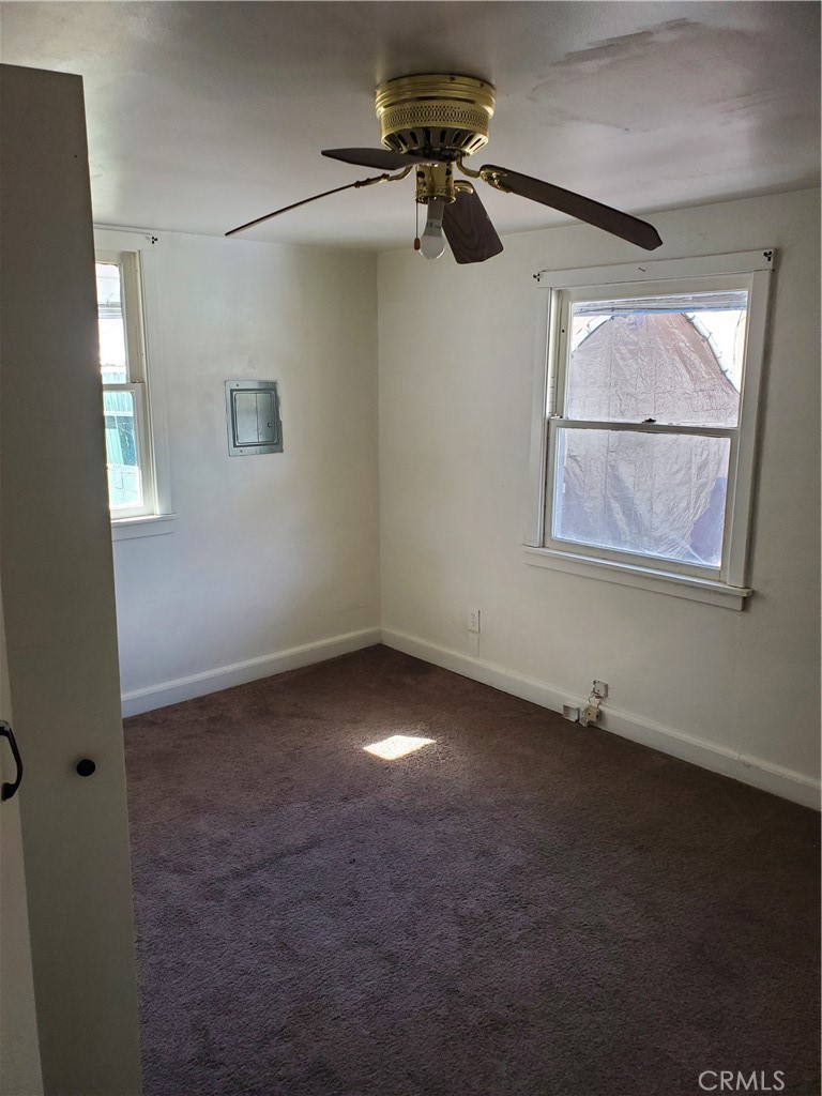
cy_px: 548
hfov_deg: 53.1
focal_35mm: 26
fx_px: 823
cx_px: 411
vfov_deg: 67.3
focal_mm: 4.3
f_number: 2.4
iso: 200
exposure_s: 1/120
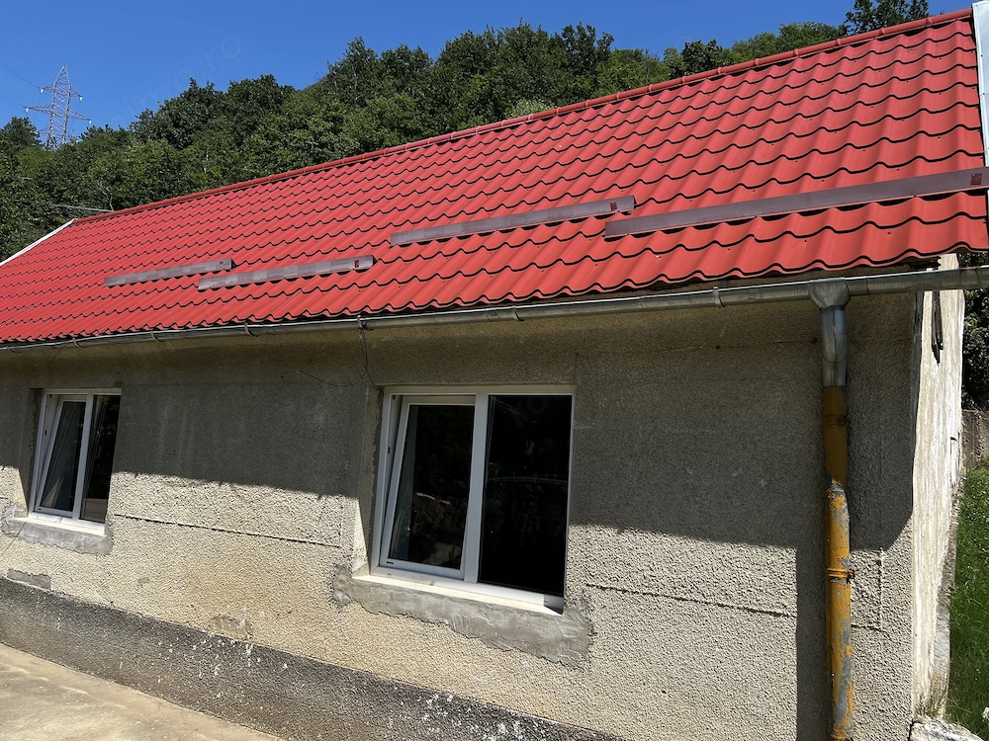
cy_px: 370
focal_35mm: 26
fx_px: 743
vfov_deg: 53.1
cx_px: 494
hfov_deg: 67.3
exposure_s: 1/2841
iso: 50
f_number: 1.5
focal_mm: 5.7
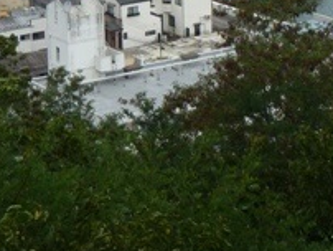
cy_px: -126
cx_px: 166
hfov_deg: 12.7
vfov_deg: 9.3
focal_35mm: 155
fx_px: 1493
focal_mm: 8.7
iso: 100
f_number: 4.1
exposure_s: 1/640
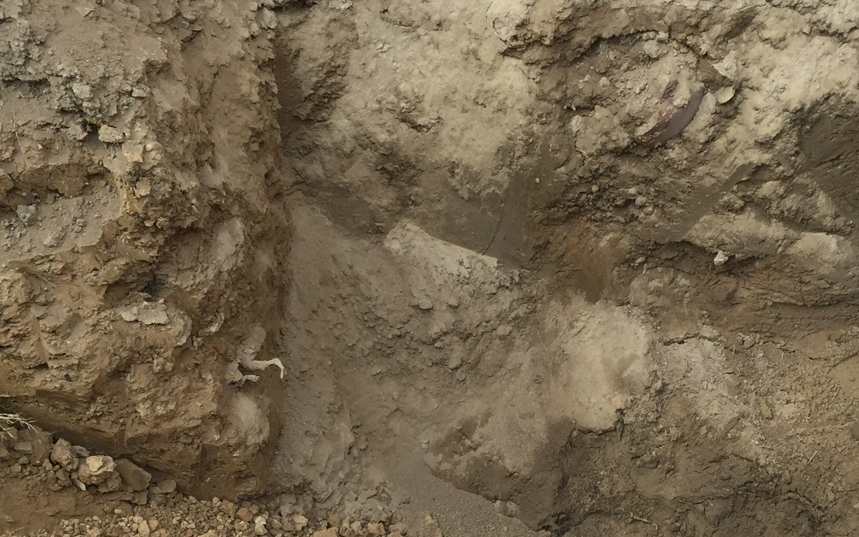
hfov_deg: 32.9
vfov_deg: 20.5
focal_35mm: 62
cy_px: 485
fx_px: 1451
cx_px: 521
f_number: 2.2
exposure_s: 1/408
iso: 32
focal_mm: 4.15
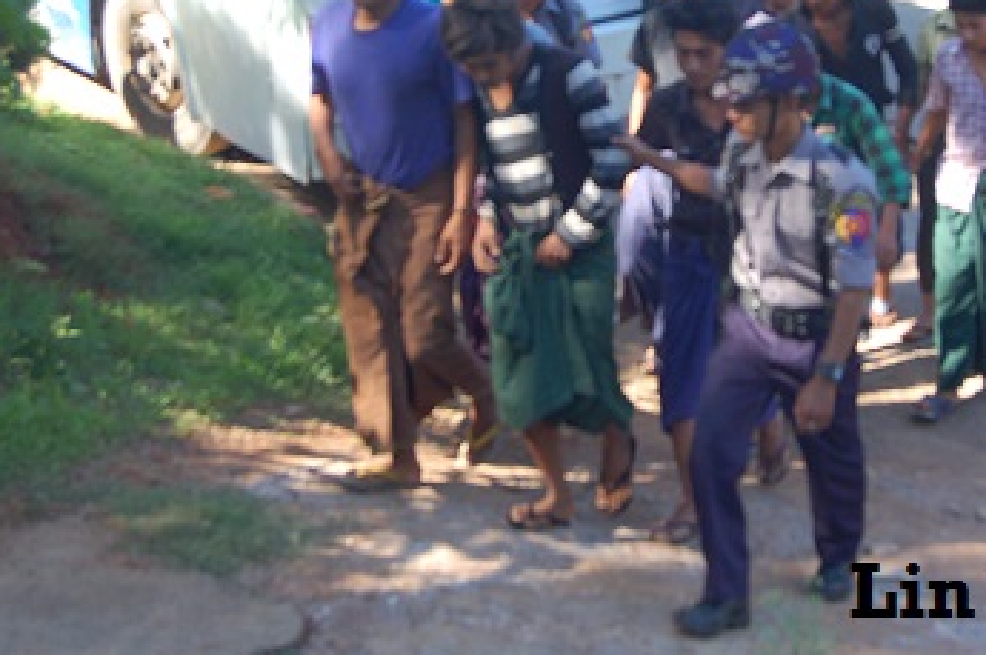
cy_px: 189
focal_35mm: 87
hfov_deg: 23.3
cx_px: 630
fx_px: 2379
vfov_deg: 15.6
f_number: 5.6
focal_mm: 38
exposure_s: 1/125
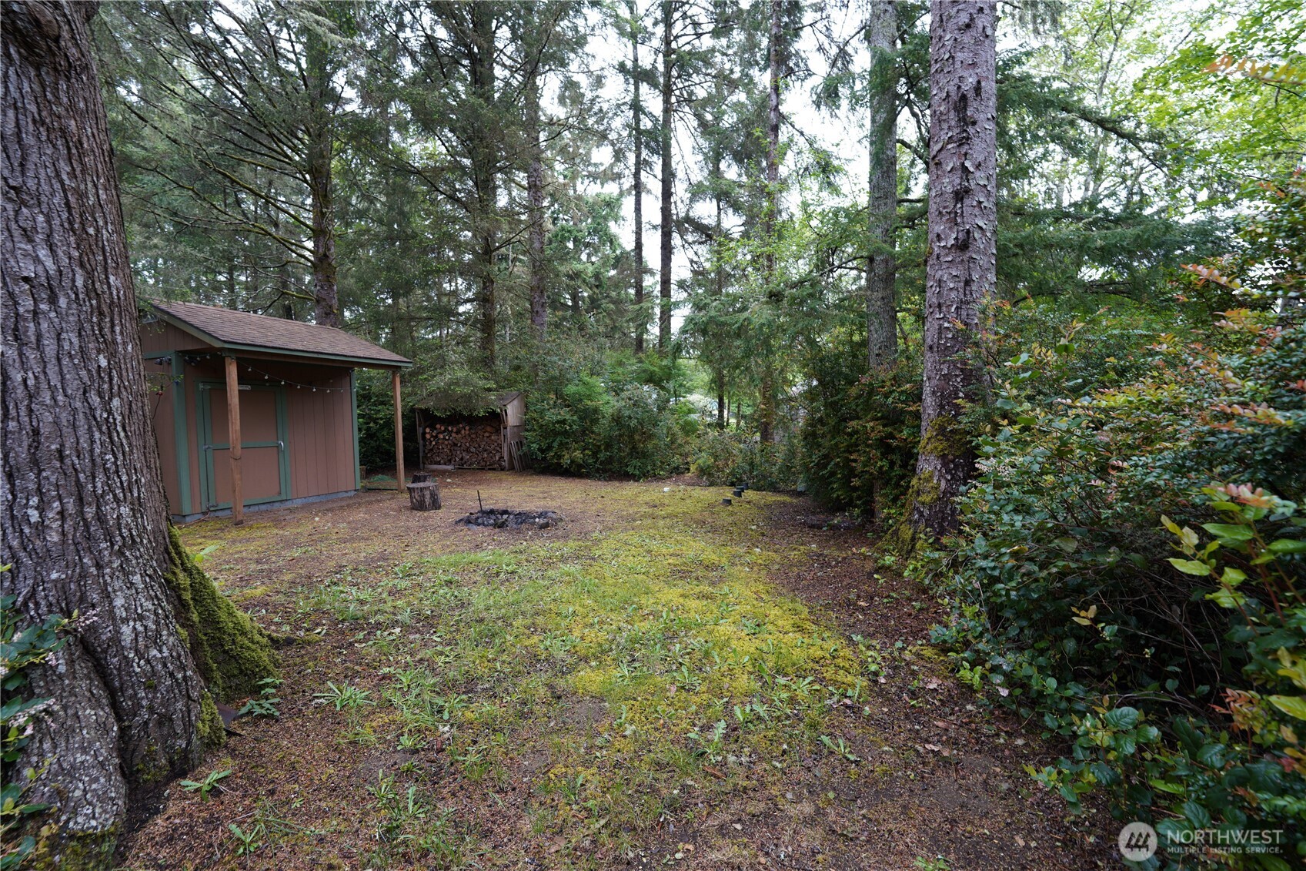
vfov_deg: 81.2
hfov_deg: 104.3
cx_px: 653
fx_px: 508
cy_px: 436
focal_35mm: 14
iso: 160
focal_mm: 14
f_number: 4
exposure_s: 1/30
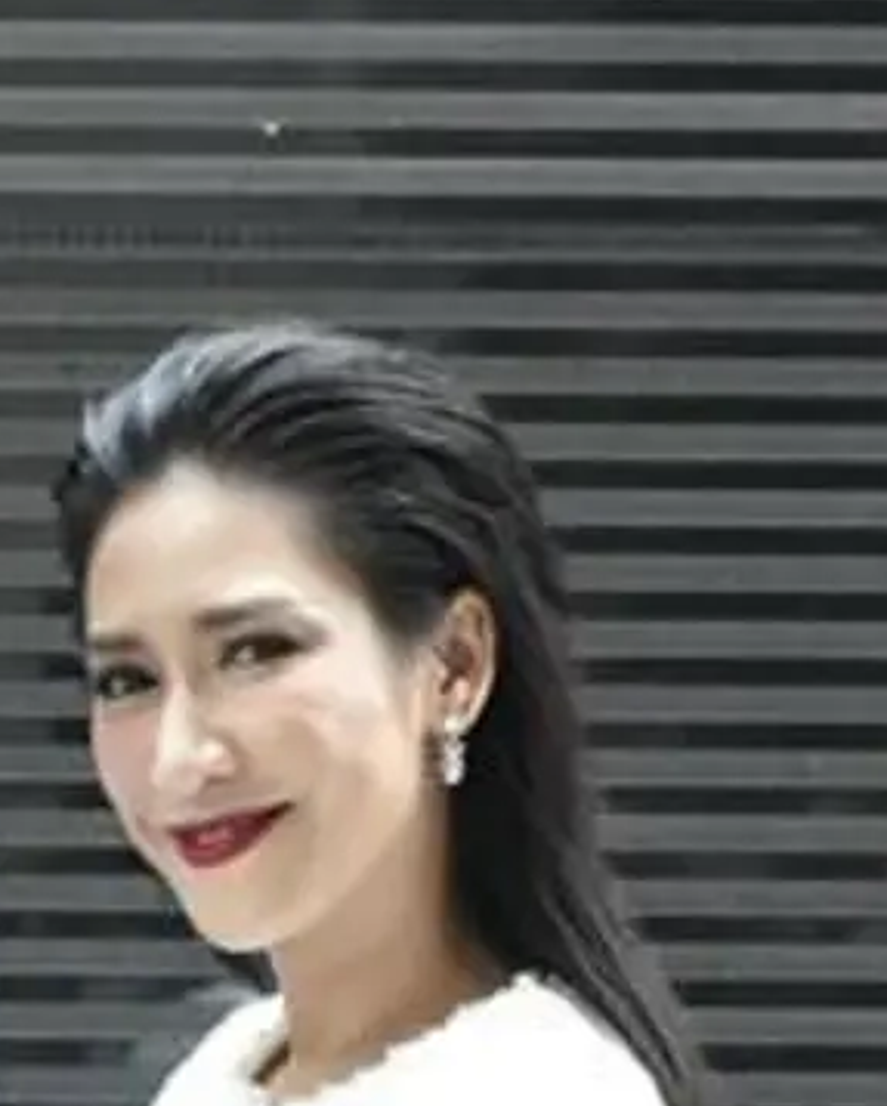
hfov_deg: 9.8
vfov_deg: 11.9
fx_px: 5113
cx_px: -80
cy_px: 1583
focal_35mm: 156
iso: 1600
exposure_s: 1/400
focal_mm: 34
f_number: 4.5
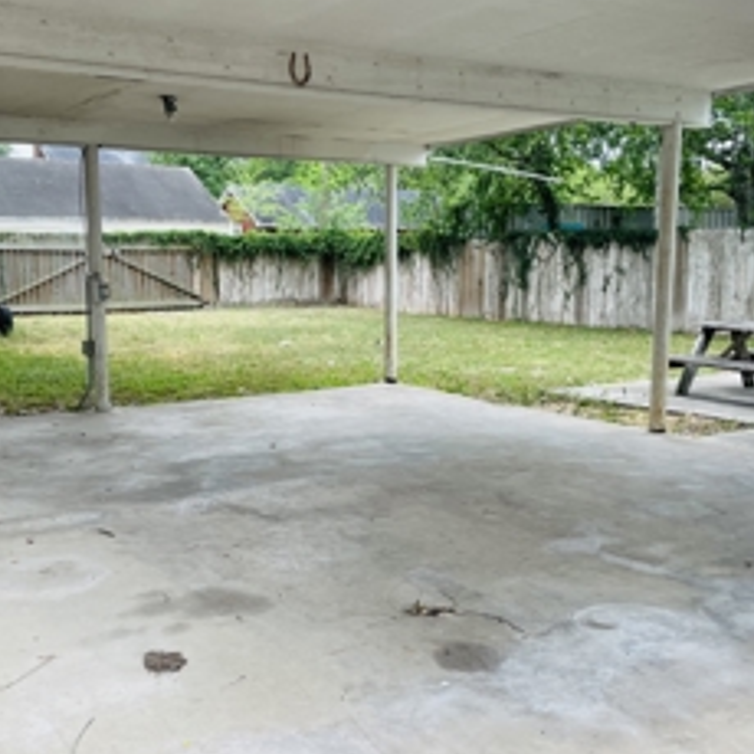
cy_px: 420
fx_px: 986
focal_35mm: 40
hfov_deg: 41.8
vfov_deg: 41.8
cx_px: 328
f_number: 1.6
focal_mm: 4.2
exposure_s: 1/690
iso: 32
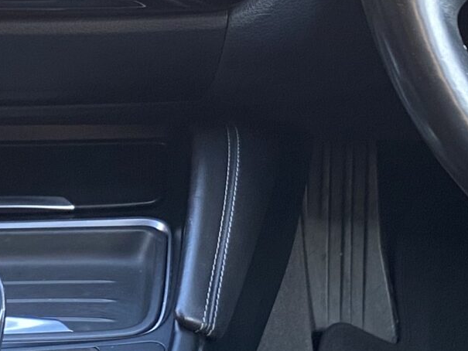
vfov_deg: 13.5
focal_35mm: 110
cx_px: 279
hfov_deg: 17.9
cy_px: 127
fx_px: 1487
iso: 160
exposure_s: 1/60
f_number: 1.8
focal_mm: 4.25
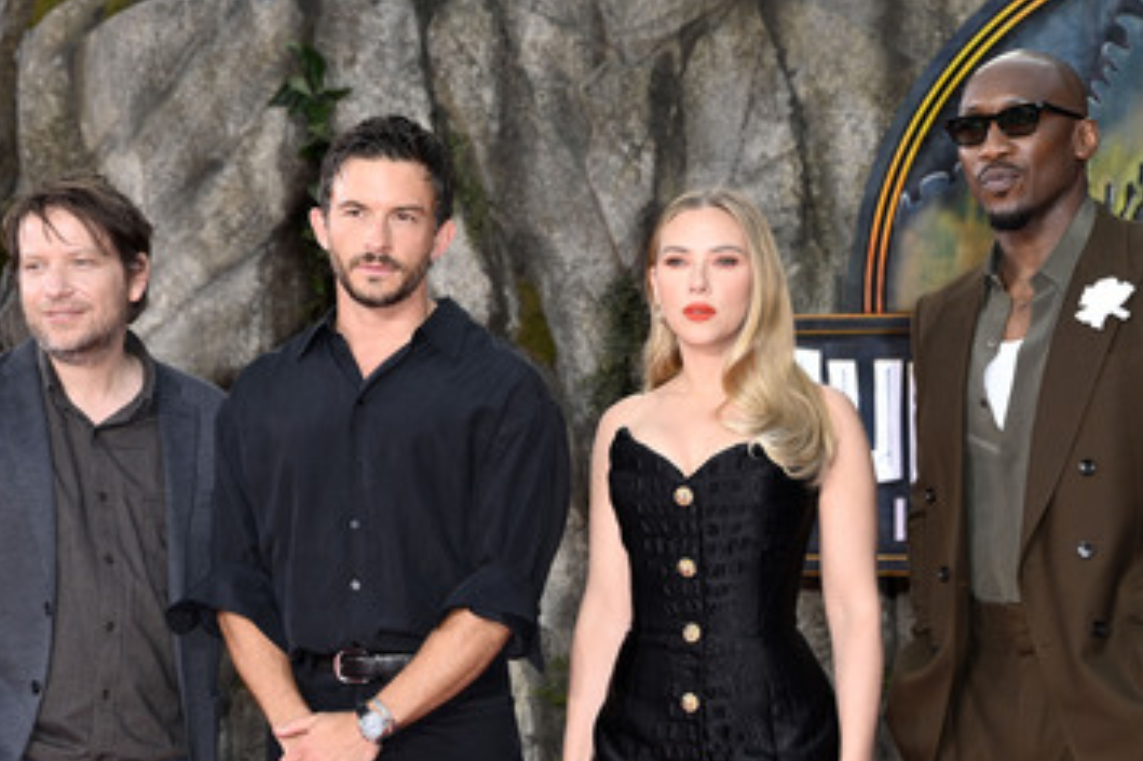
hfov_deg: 9.5
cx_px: 539
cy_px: 476
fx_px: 6886
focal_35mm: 217
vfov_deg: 6.3
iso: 640
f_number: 8
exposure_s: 1/200
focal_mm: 170
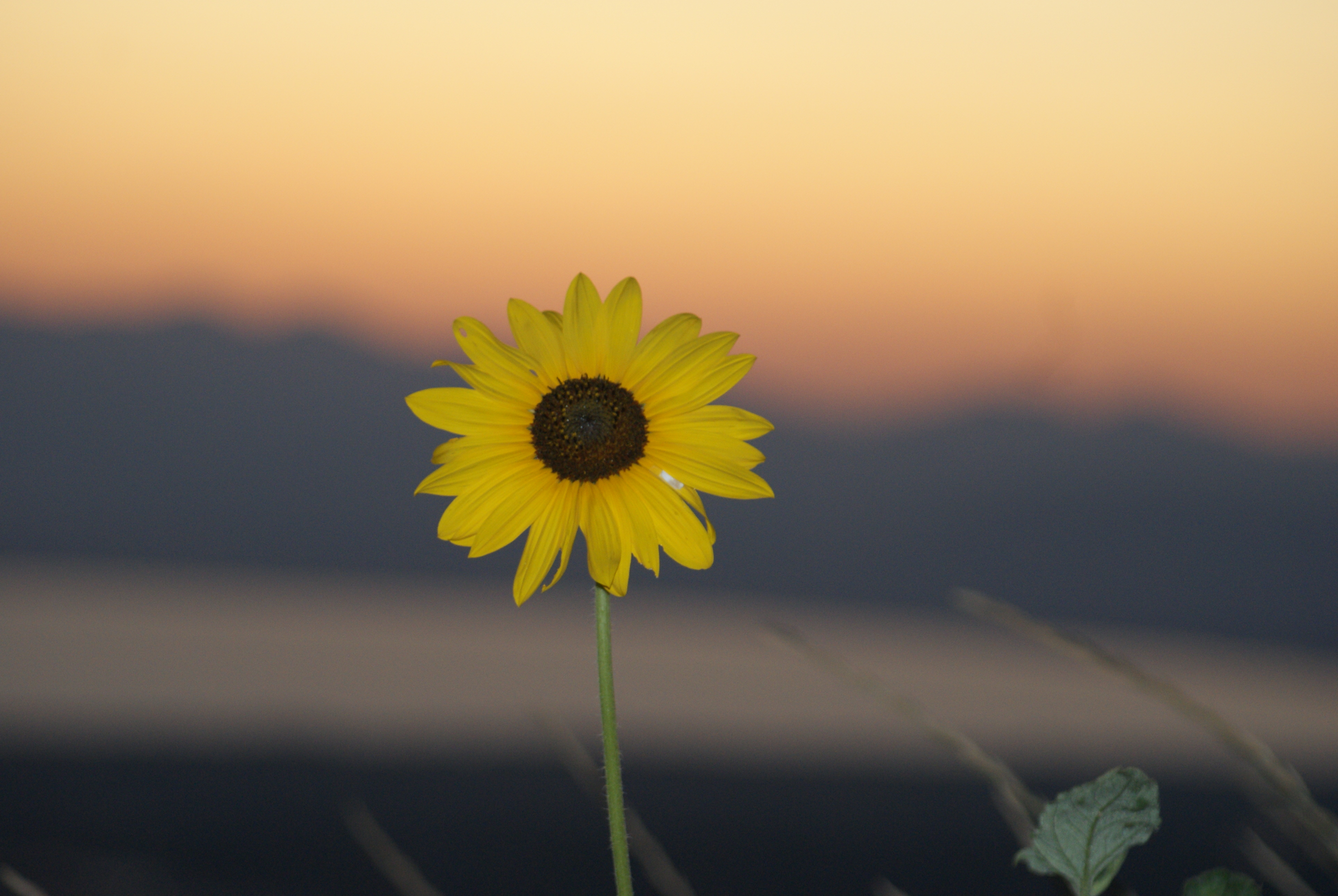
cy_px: 448
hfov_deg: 11.4
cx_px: 669
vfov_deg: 7.7
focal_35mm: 180
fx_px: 6698
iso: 400
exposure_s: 1/125
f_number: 5.6
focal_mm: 120
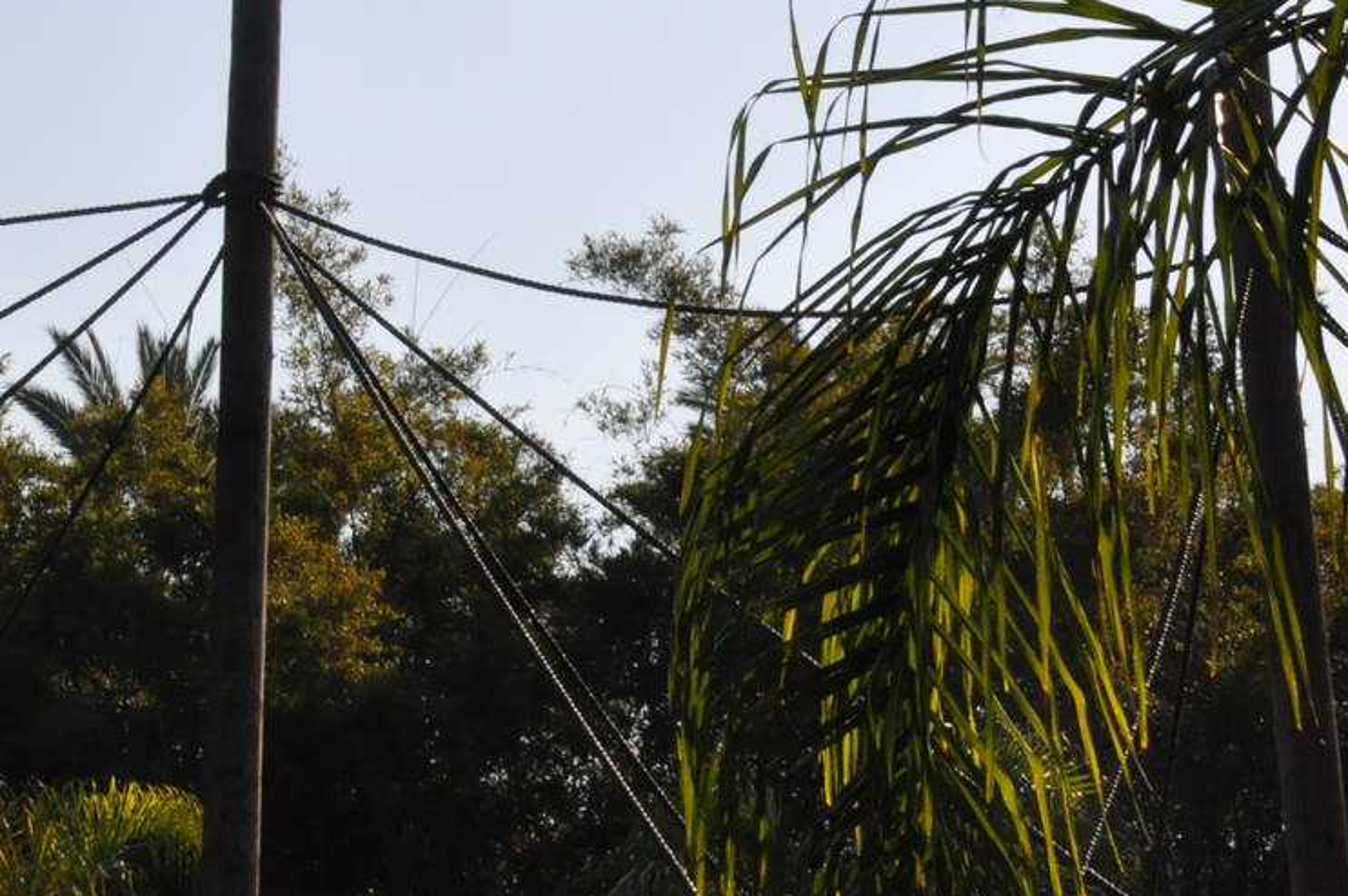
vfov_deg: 12.3
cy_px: 21
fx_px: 4114
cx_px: 58
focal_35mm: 110
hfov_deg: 18.2
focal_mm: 34
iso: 1000
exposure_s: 1/1000
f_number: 16
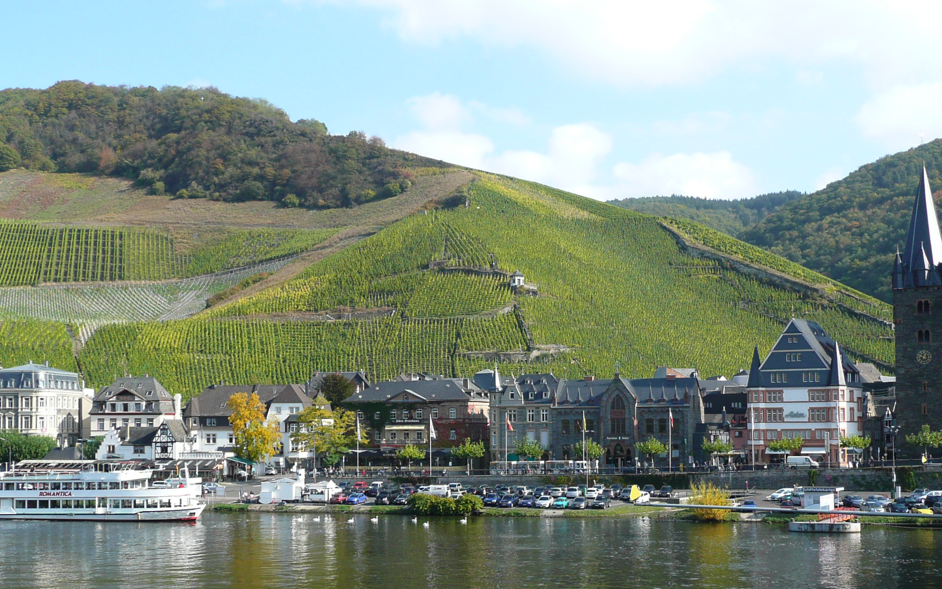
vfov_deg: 27.3
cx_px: 464
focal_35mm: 47
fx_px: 1207
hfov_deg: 42.6
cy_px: 389
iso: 100
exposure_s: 1/400
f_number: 3.7
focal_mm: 5.8
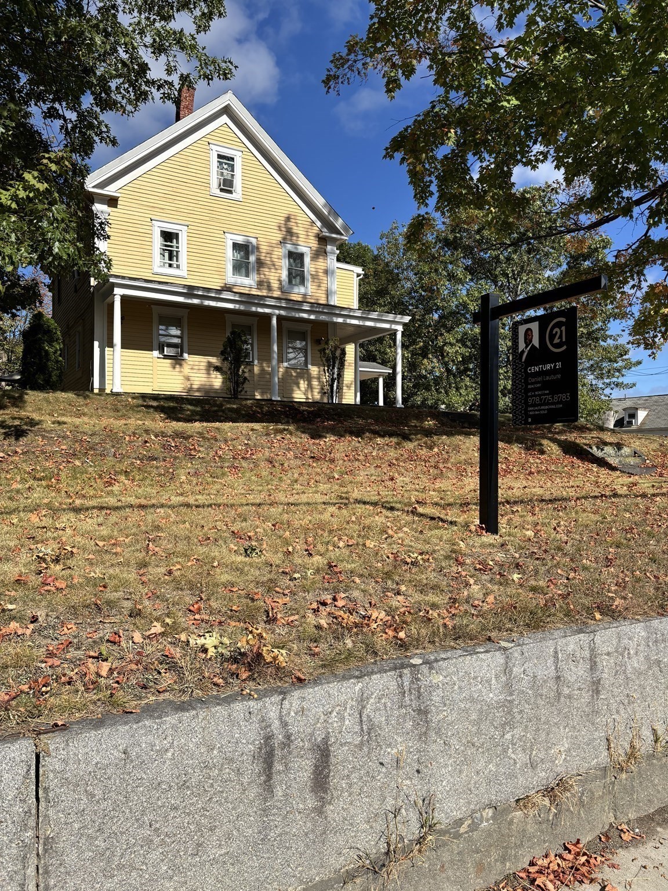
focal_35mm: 26
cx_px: 334
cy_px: 446
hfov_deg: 53.1
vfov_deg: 67.3
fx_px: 669
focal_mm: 5.96
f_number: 1.6
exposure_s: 1/3650
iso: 50
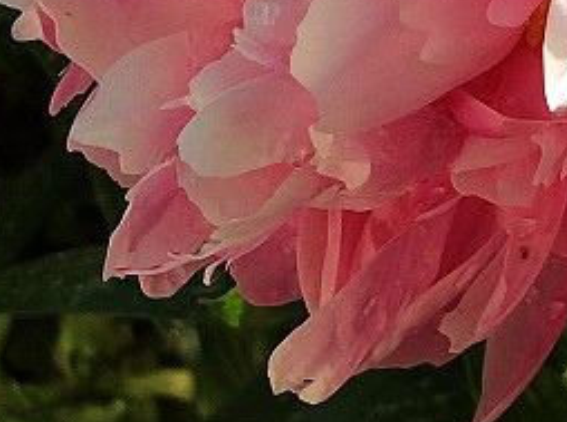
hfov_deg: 18.1
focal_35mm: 104
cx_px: 650
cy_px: -135
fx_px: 1699
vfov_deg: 13.6
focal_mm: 3.3
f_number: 2.4
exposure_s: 1/650
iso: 32
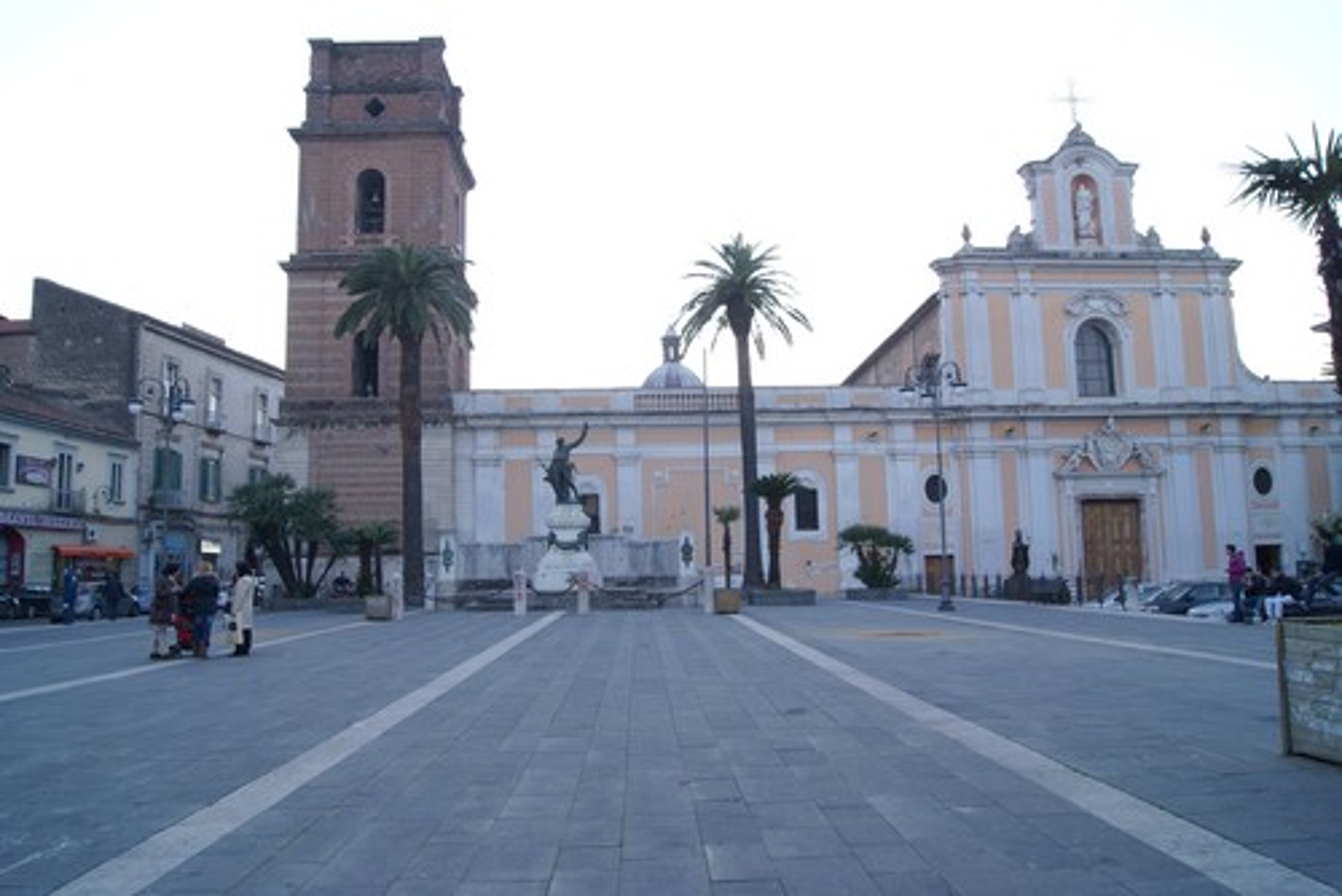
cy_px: 448
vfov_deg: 48.0
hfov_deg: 67.4
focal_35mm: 27
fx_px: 1007
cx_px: 671
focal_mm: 18
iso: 100
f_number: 8
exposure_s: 1/4
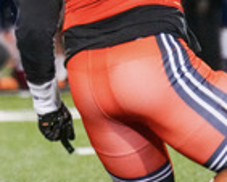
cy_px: -73
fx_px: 5903
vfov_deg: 1.8
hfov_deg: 2.2
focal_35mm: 878
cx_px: -233
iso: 6400
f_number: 4
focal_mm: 165
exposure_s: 1/640
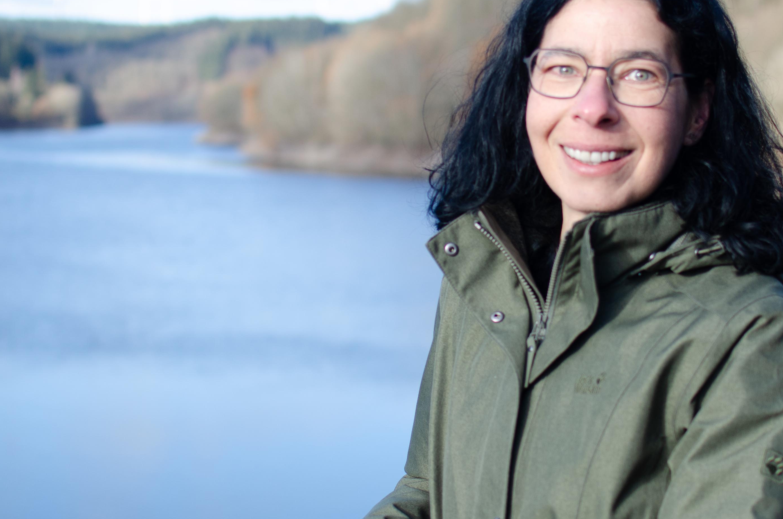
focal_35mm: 93
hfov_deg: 22.0
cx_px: 407
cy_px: 257
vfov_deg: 14.7
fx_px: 2016
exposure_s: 1/800
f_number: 2.8
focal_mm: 35
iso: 100
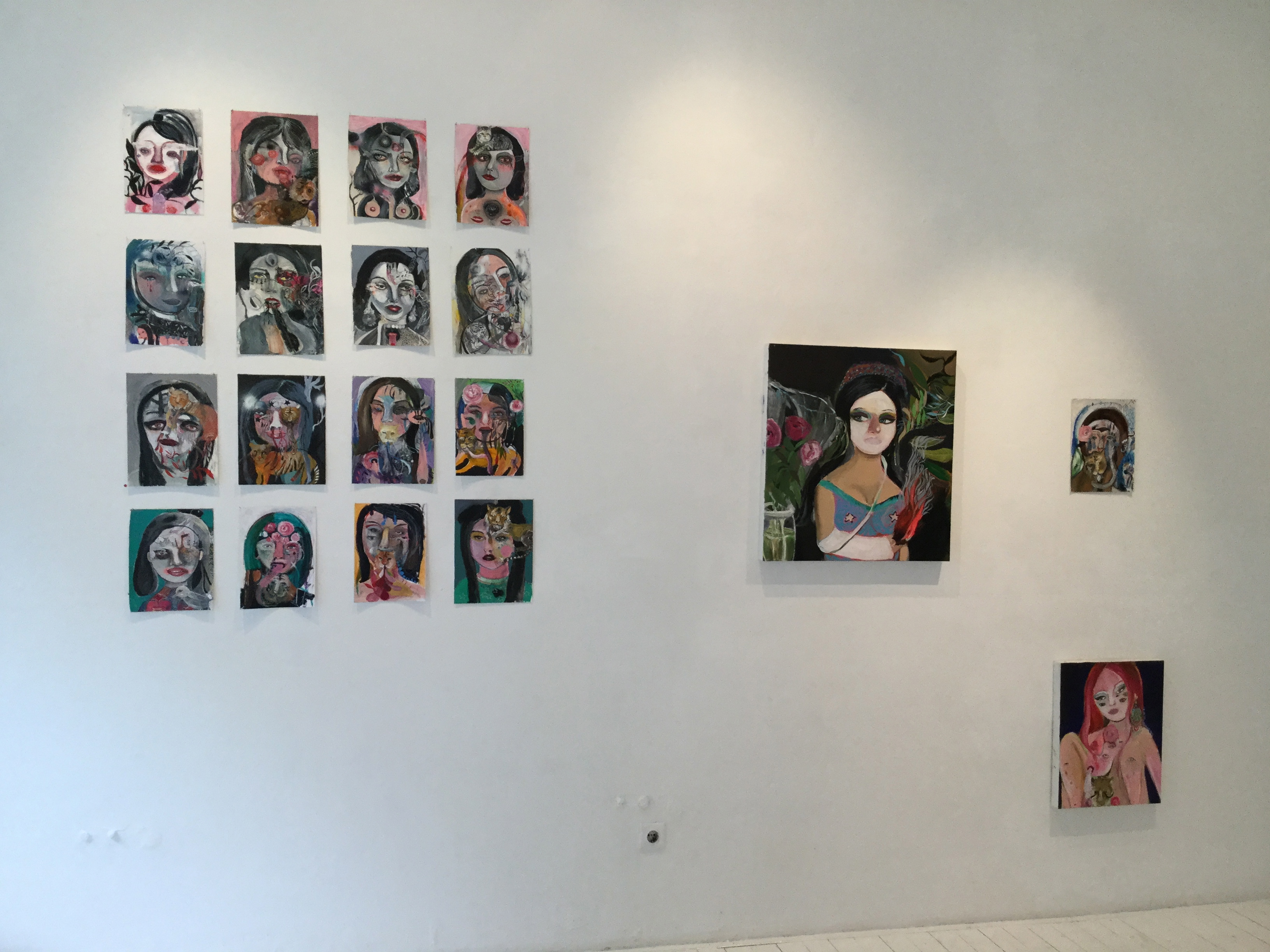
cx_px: 635
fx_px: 1137
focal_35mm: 31
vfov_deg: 45.4
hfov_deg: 58.4
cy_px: 476
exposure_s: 1/33
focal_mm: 3.3
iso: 50
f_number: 2.4
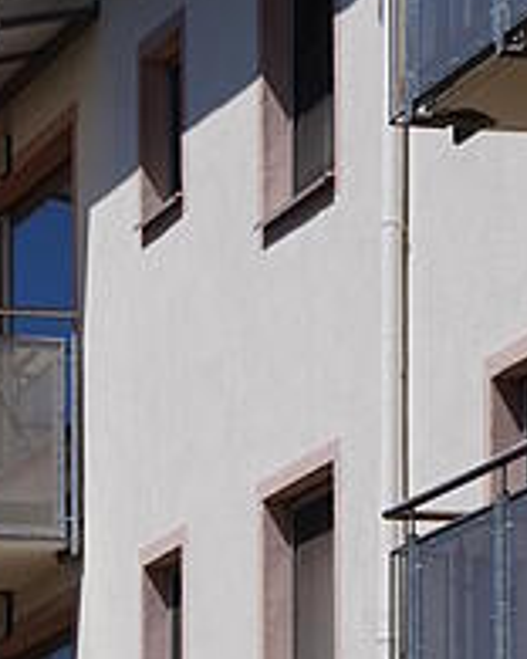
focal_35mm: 286
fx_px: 5571
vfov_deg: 6.7
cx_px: 110
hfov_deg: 5.4
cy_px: 811
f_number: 14
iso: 100
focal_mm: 55
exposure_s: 1/200
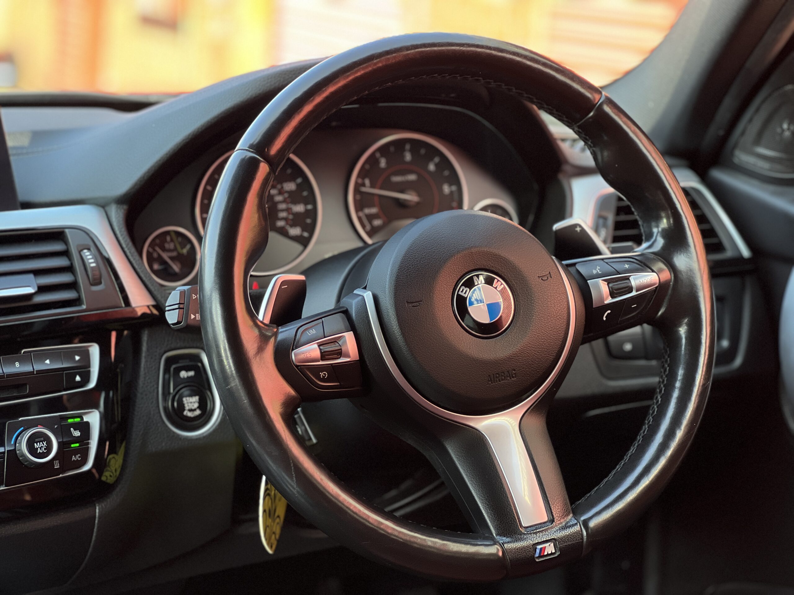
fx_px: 1766
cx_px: 397
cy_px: 298
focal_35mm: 77
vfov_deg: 19.1
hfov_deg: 25.3
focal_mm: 9
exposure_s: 1/121
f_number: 2.8
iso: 160
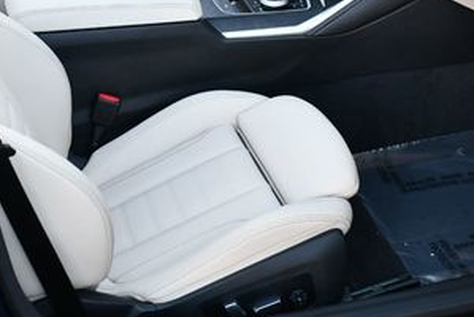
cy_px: 24
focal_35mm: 77
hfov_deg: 26.3
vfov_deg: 17.5
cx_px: 214
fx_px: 1015
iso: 450
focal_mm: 18
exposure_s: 1/250
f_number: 3.5
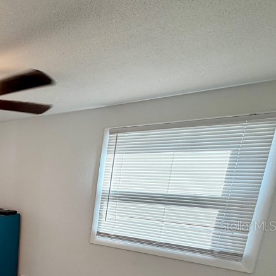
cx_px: -44
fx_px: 262
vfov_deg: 51.7
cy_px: 225
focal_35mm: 29
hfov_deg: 41.2
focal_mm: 2.22
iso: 64
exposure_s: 1/121
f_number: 2.2
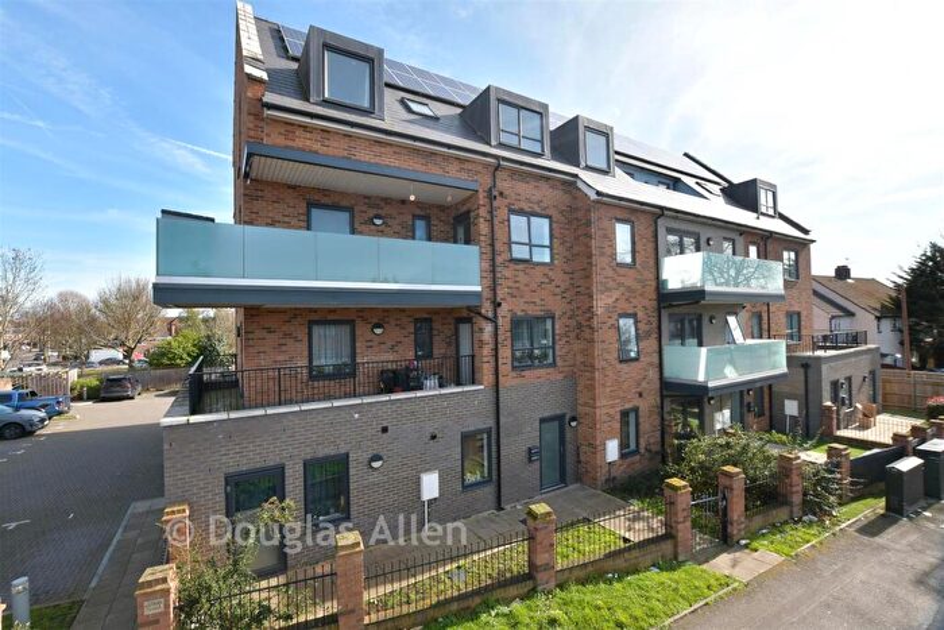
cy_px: 315
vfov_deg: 77.4
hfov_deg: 100.4
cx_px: 472
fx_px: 393
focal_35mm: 15
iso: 320
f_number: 8
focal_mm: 10
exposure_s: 1/320
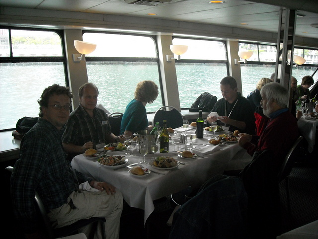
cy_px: 120
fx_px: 322
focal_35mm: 35
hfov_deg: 52.6
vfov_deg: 40.7
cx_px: 159
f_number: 2.8
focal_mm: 5.7
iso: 417
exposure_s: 1/154
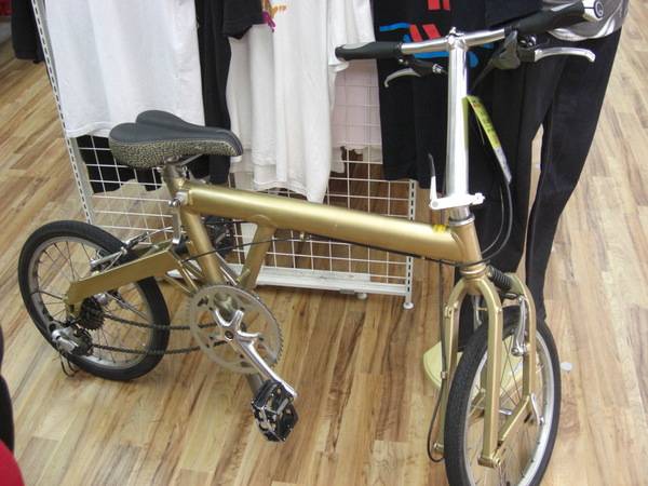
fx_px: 711
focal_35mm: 38
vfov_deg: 37.7
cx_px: 324
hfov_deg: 49.0
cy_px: 243
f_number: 2.8
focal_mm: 7.9
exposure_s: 1/100
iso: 400
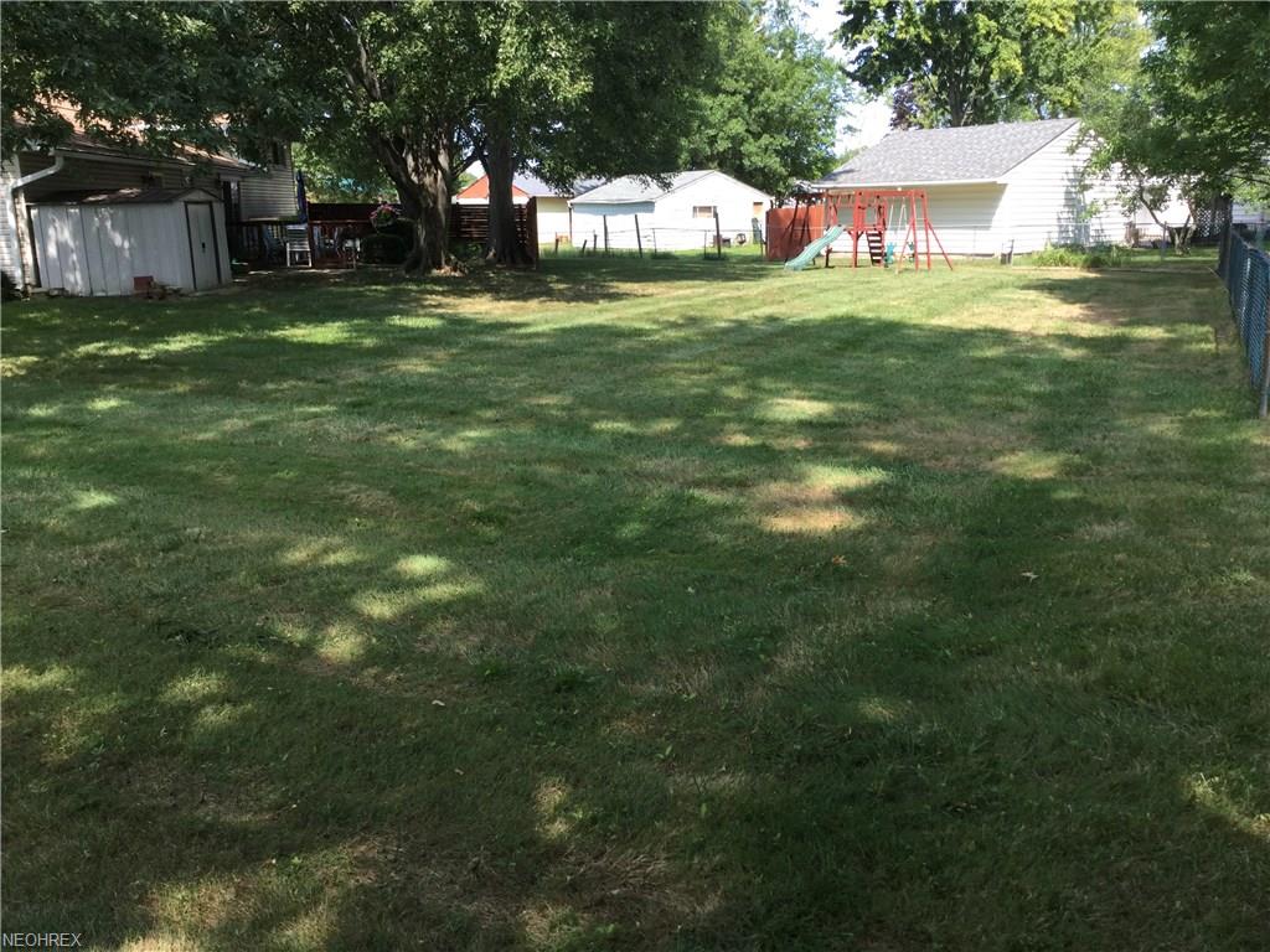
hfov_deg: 58.4
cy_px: 476
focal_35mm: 31
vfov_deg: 45.4
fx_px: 1137
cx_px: 635
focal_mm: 3.3
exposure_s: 1/264
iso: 25
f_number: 2.4
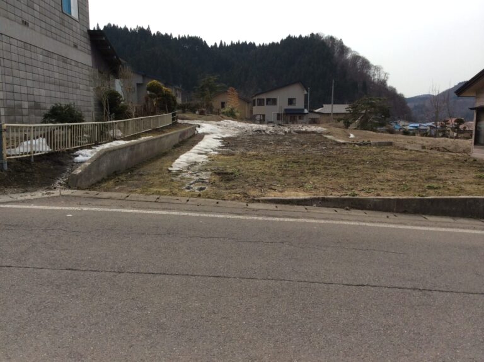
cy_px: 181
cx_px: 242
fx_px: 461
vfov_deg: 42.9
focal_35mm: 33
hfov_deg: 55.4
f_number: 2.4
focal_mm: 3.3
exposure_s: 1/1506
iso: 32
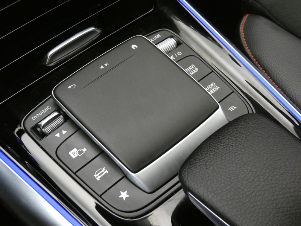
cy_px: 113
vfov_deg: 27.5
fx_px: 461
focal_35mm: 53
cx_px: 150
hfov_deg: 36.2
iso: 1600
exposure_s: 1/13
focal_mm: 9.5
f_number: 3.9
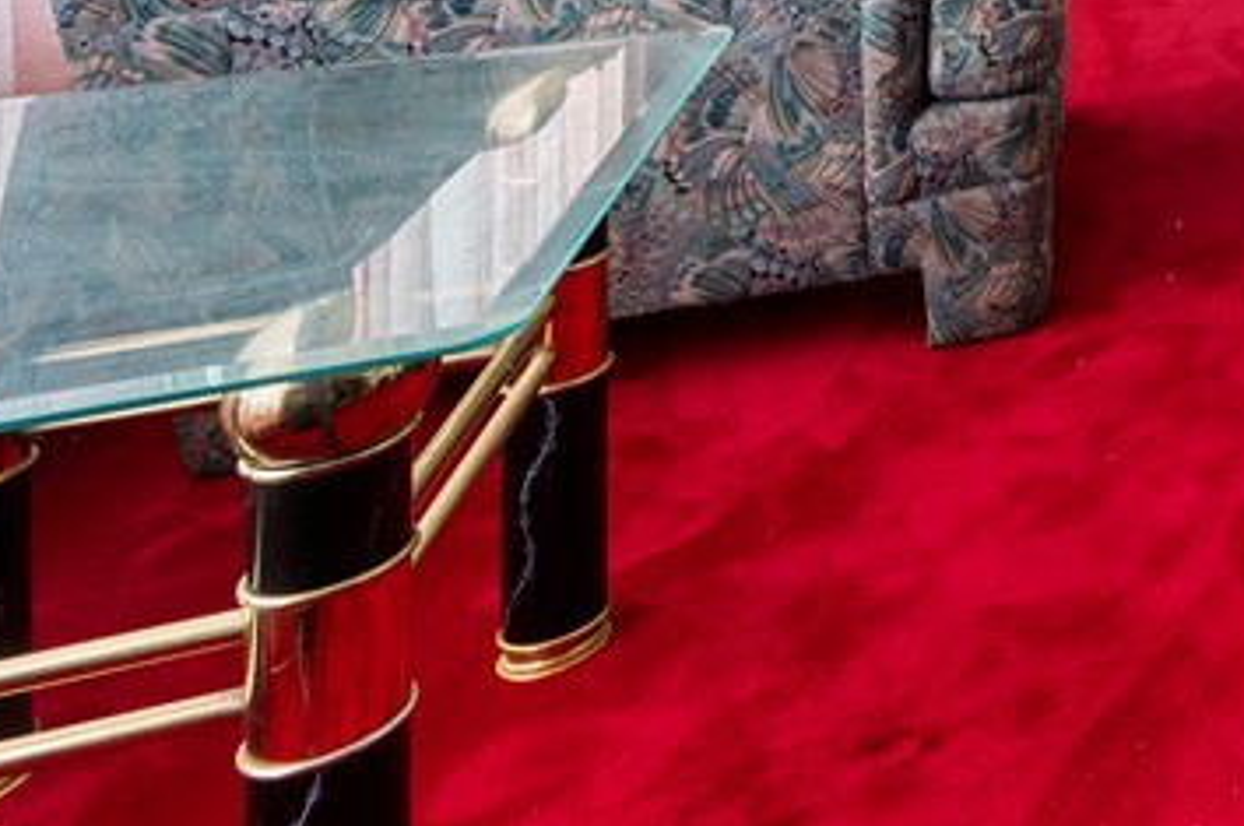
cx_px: 1801
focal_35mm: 43
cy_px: -431
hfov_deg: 29.9
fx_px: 1484
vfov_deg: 24.1
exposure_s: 1/2
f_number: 7.1
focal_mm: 14
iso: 1600
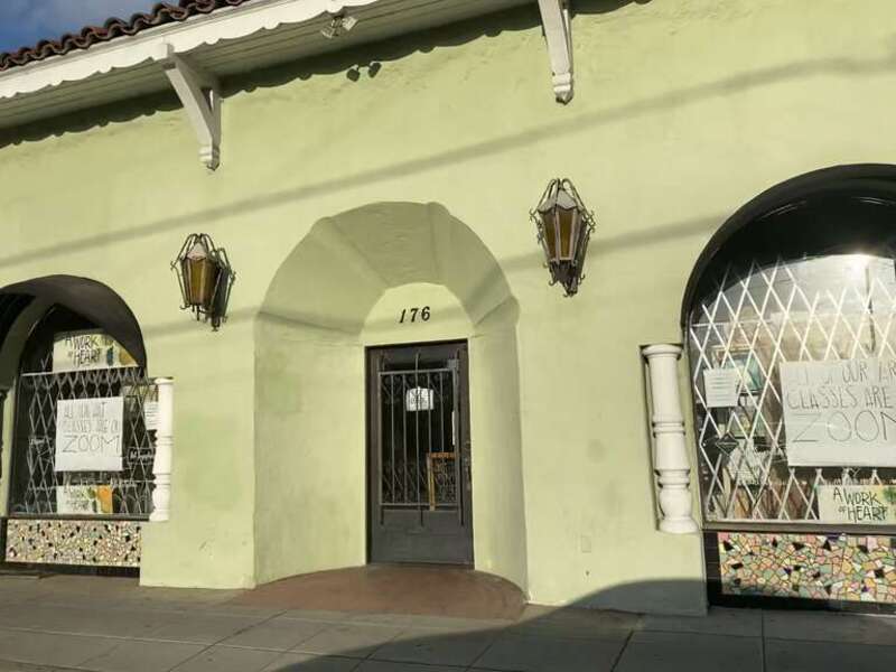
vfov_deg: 53.1
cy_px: 336
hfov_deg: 67.3
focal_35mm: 26
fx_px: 673
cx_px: 448
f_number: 1.8
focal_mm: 4.25
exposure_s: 1/1996
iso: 32
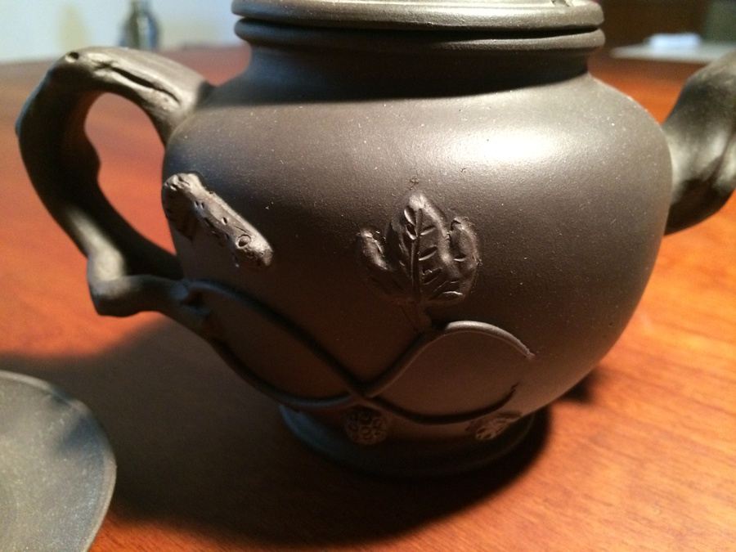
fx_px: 638
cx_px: 368
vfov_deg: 46.8
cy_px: 276
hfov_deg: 60.0
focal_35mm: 30
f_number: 2.2
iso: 400
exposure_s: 1/15
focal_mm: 4.12
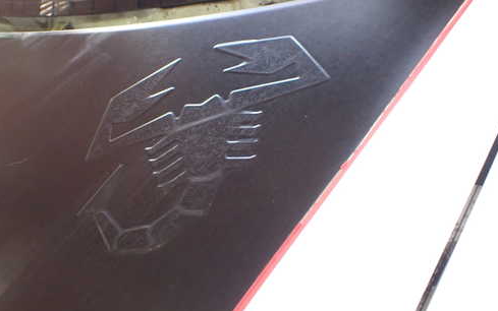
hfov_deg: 50.4
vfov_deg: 32.8
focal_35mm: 39
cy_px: 156
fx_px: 529
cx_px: 237
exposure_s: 1/60
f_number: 2.3
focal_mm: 5.4
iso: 800
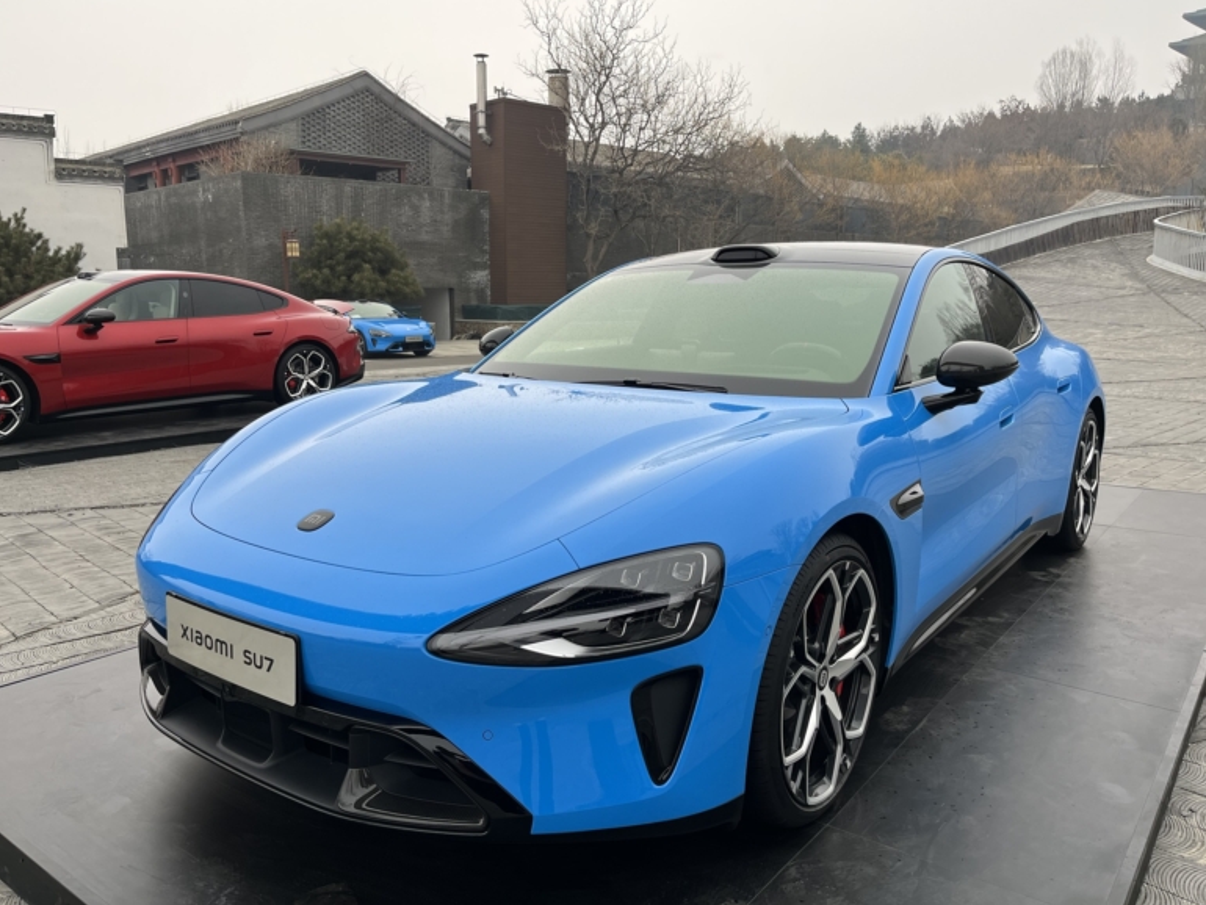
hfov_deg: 65.3
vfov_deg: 51.4
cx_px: 592
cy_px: 437
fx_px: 941
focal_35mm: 27
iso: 50
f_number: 1.6
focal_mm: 5.1
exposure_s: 1/649
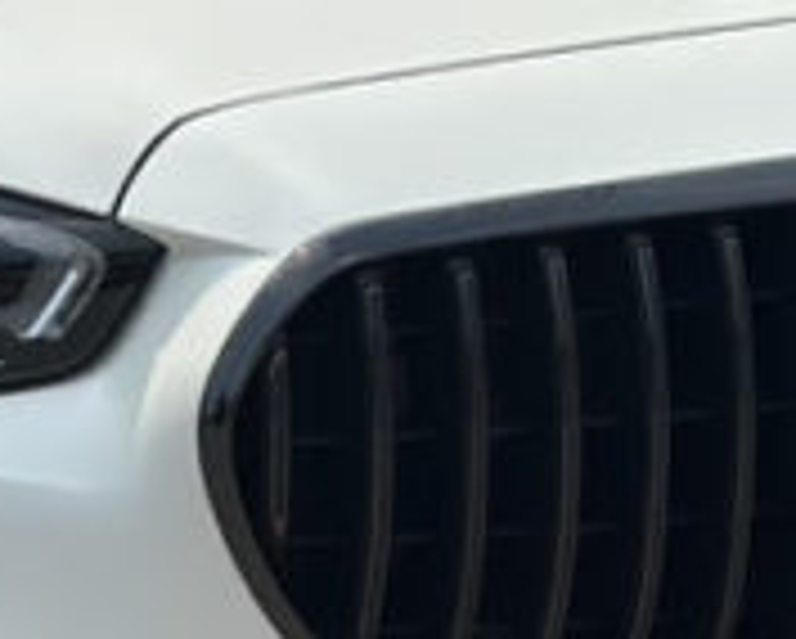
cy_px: -76
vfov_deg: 5.7
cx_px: -535
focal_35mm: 271
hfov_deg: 7.0
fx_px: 6391
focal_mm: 6.86
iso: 100
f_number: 1.78
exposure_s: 1/12048
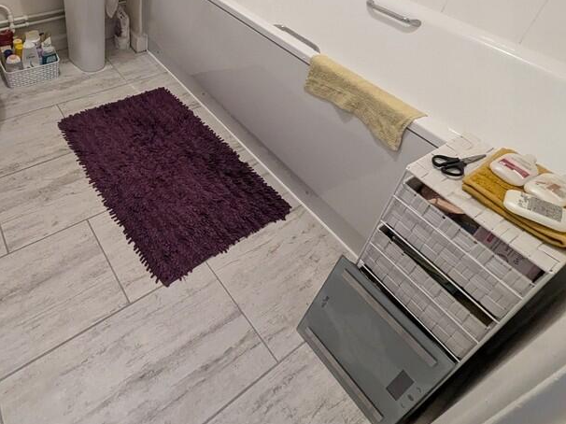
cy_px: 66
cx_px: 163
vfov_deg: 55.3
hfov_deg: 72.7
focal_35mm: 22
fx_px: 360
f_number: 2.2
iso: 789
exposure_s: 1/35.7
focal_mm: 1.95
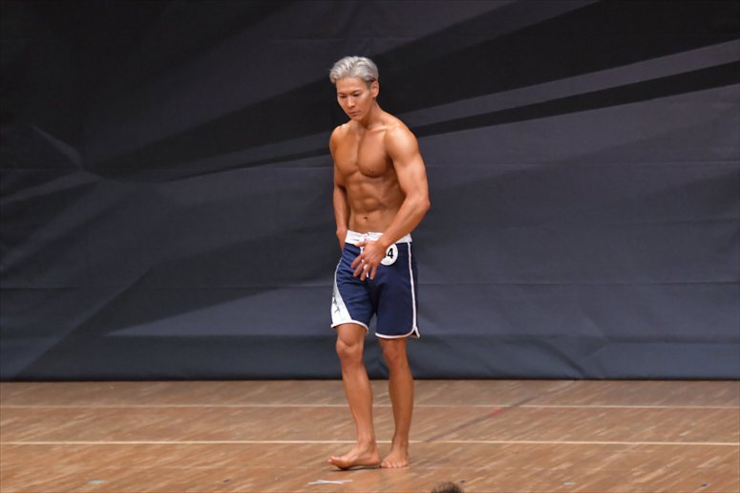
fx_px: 5856
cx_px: 370
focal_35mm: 285
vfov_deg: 4.8
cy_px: 246
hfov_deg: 7.2
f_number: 5.6
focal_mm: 190
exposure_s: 1/400
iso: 6400
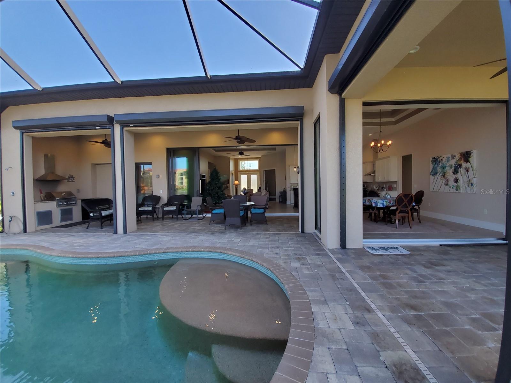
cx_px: 256
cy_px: 192
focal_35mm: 13
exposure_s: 1/119
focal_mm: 1.8
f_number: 2.2
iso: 80
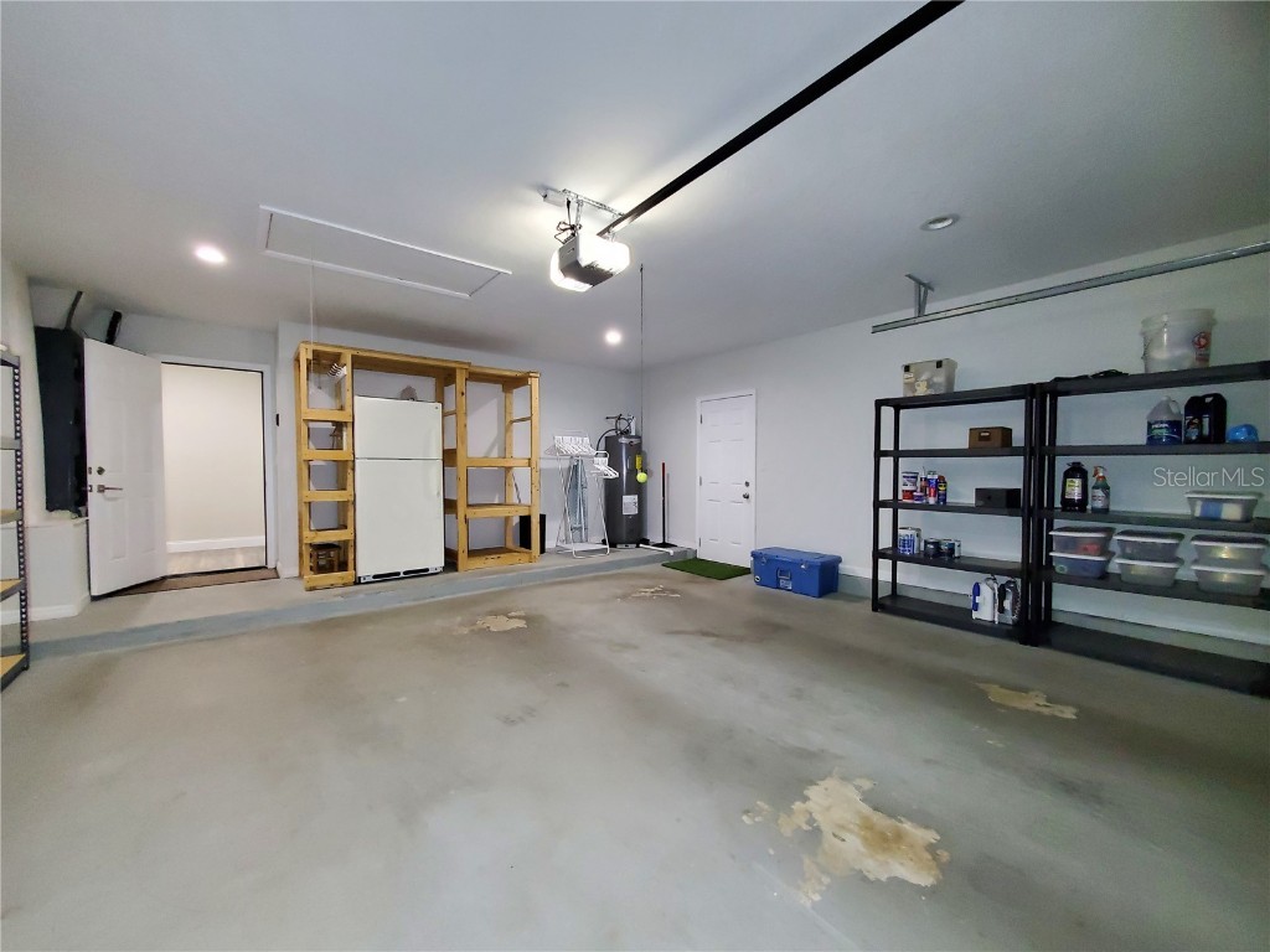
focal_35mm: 13
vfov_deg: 89.9
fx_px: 477
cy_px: 476
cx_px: 635
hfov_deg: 106.2
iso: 500
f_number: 2.2
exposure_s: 1/40
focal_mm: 1.8
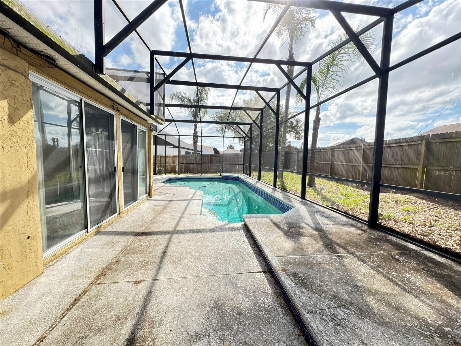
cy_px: 173
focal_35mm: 14
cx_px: 230
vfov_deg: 85.7
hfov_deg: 102.1
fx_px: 186
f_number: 2.2
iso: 40
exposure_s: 1/227
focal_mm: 2.22
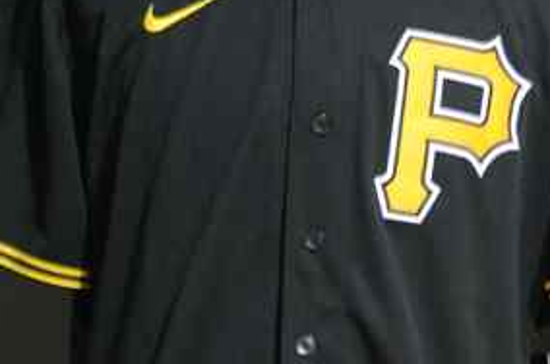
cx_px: 558
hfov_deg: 9.3
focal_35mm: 220
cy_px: 242
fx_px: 3354
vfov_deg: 6.2
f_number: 4.8
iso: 100
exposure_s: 5
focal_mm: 52
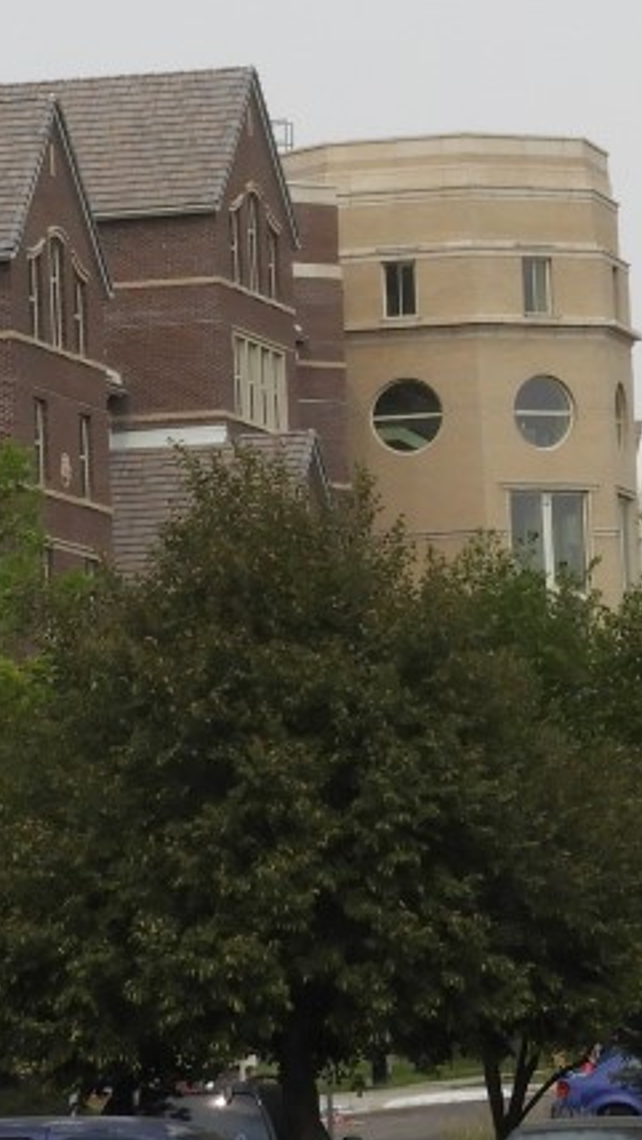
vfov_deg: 7.3
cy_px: 157
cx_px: 567
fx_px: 8860
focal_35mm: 293
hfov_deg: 4.1
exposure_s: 1/800
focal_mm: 14.3
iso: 100
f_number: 4.5
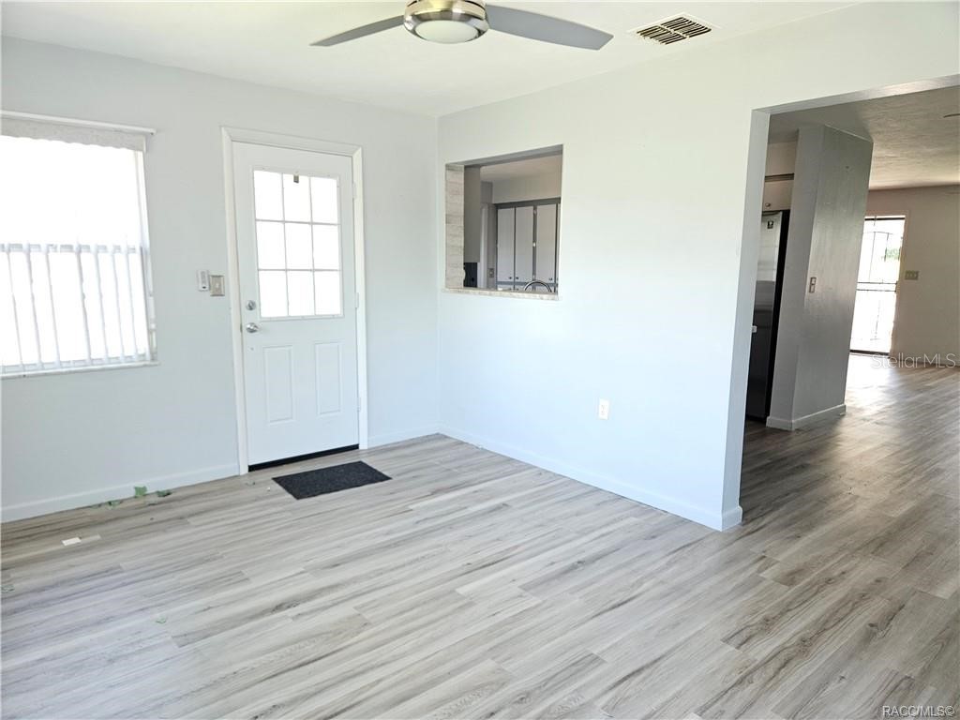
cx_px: 480
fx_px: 638
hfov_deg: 73.9
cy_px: 360
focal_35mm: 23
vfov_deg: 58.9
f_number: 1.8
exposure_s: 1/120
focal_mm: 5.4
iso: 400
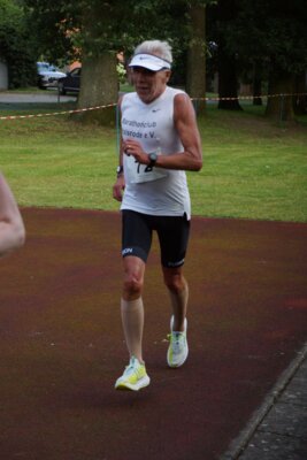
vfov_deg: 22.6
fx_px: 1150
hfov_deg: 15.2
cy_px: 230
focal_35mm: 90
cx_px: 154
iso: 1600
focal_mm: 60
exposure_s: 1/1250
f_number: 5.6
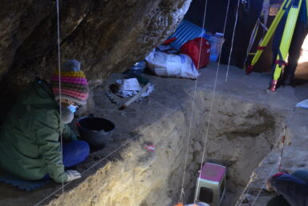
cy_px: 168
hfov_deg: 39.3
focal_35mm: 50
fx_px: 428
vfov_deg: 26.4
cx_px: 115
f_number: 5
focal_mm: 24
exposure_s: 1/50
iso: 1600
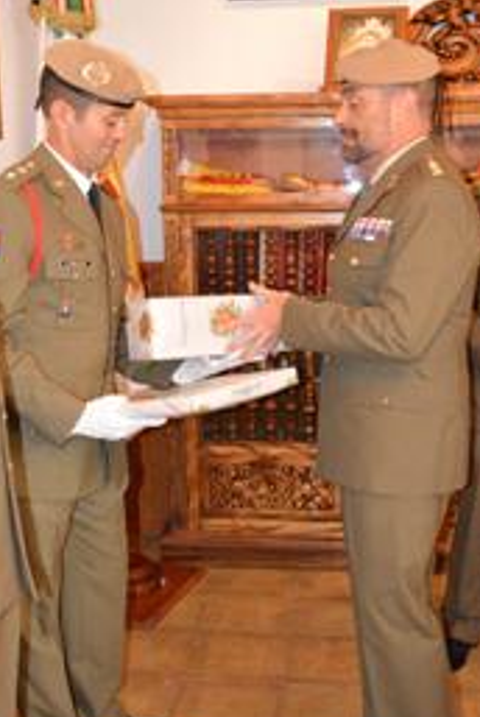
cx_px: 229
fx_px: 1037
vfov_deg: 38.1
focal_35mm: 52
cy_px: 382
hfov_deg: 26.1
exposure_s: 1/60
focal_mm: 22
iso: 3200
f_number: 3.8
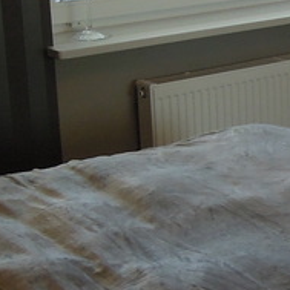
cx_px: 354
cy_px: 130
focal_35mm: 115
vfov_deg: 15.2
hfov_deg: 14.6
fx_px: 1090
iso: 160
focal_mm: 4.3
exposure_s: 1/100
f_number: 2.8
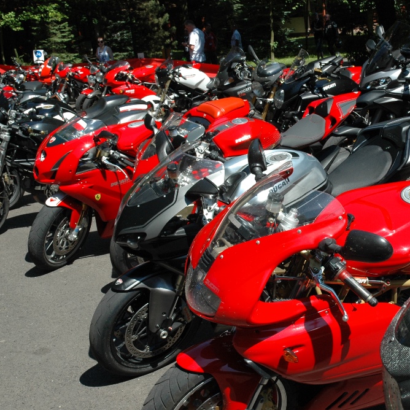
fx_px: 759
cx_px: 285
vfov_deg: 30.2
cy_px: 207
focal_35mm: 57
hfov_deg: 29.9
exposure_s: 1/400
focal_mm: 29
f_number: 10
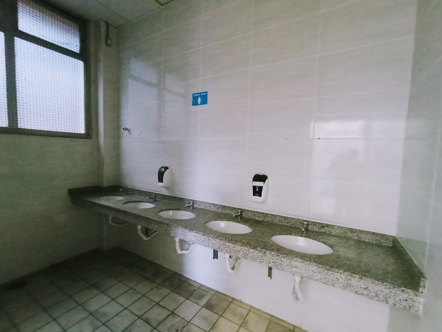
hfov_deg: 94.5
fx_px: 204
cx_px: 221
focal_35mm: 16
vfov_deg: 78.1
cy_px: 166
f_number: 2.2
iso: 1096
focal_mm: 1.65
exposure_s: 1/15
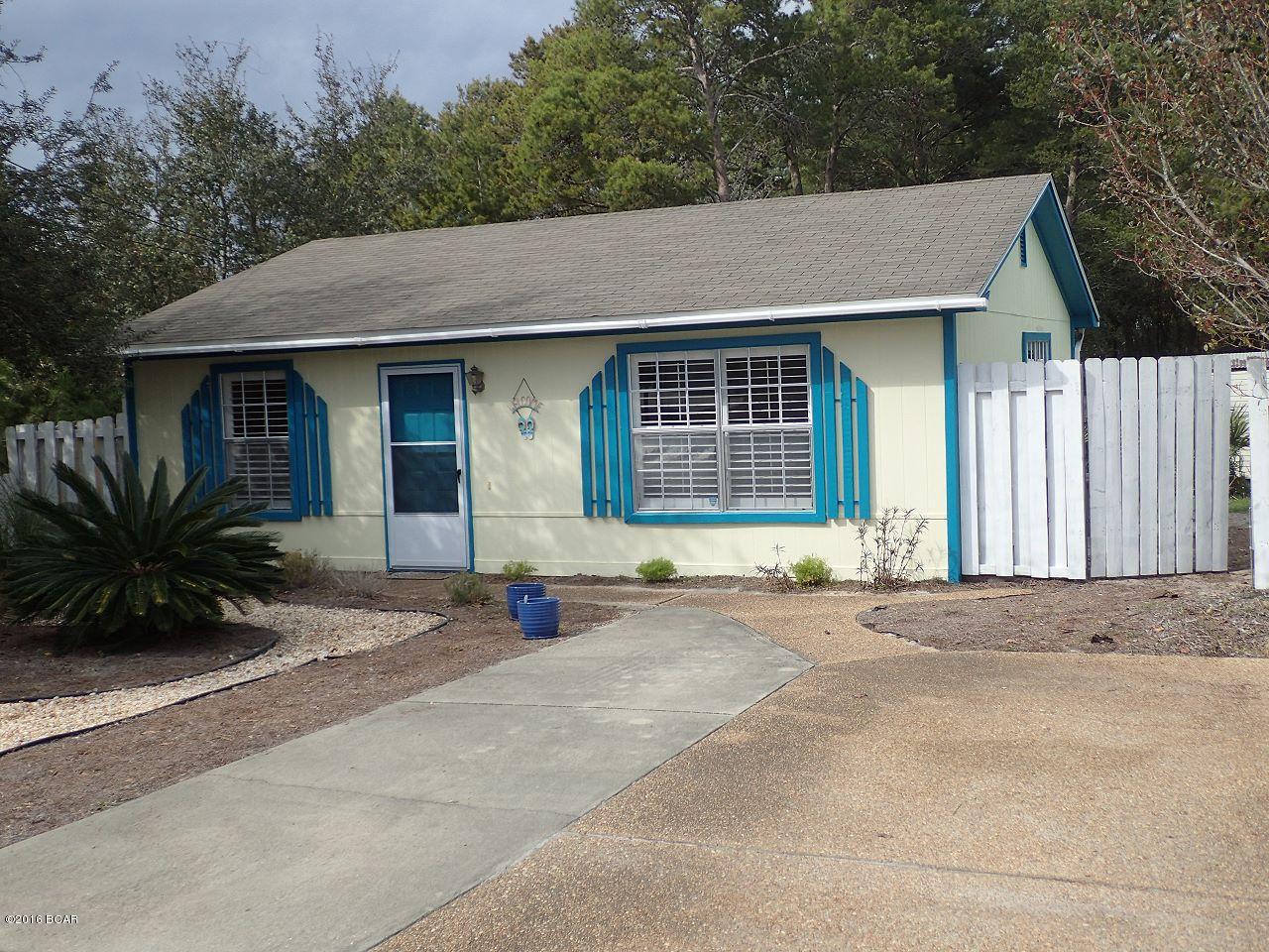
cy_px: 476
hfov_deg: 49.0
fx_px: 1393
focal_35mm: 38
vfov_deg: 37.7
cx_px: 634
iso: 100
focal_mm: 6.86
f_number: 2.7
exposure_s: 1/1250
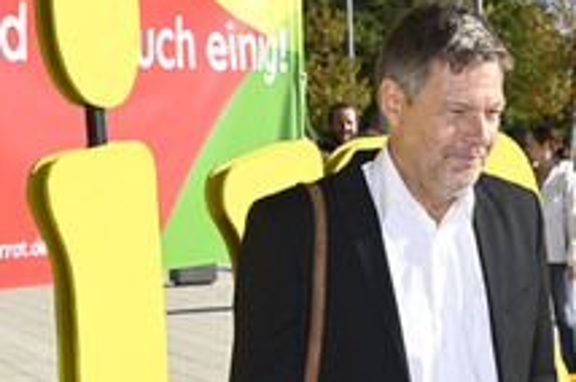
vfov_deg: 11.7
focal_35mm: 116
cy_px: 347
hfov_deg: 17.4
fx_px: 1853
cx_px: 537
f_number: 8
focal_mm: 55
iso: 125
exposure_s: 1/250
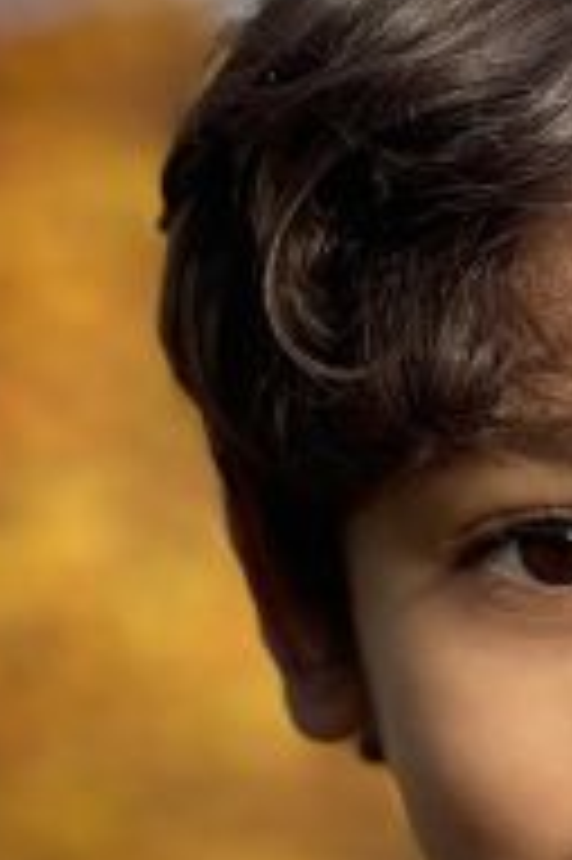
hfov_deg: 6.5
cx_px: 748
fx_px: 4990
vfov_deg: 9.8
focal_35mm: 209
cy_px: 846
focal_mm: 7.5
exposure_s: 1/121
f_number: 2.2
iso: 32
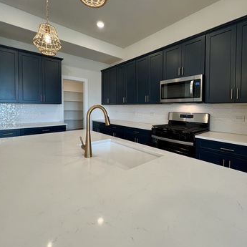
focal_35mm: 16
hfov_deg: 87.4
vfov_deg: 87.2
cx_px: 125
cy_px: 113
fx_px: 129
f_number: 1.8
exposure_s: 1/120
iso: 100
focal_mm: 1.57
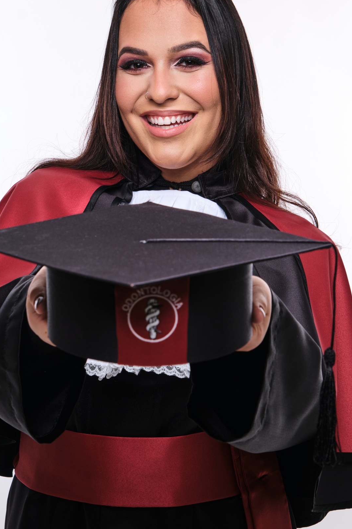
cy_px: 235
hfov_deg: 16.7
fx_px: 1203
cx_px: 162
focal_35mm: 82
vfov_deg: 24.7
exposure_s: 1/125
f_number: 8
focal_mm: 48.5
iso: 160
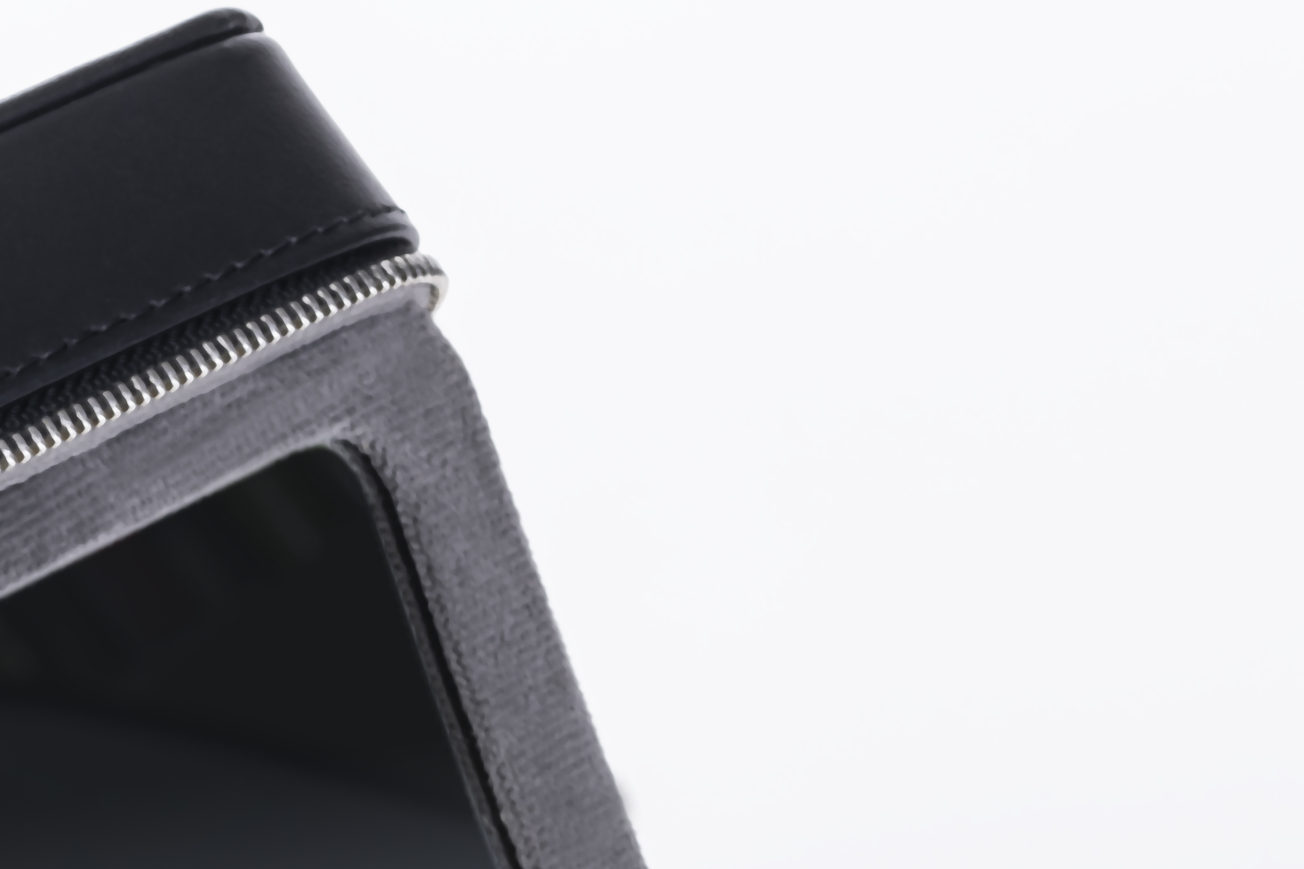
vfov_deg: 7.4
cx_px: -199
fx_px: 6665
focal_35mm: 184
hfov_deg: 11.0
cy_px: 925
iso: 100
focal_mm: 50
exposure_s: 1/200
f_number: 13
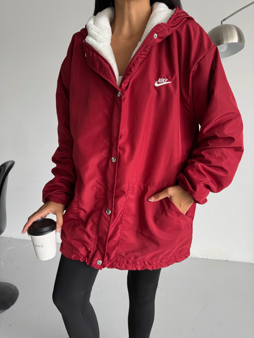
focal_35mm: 24
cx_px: 127
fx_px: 235
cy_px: 169
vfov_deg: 71.6
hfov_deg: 56.8
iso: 64
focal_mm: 6.76
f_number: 1.78
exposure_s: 1/121
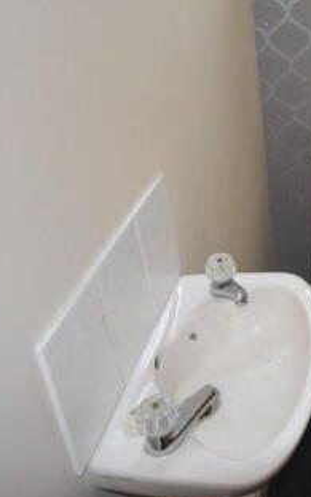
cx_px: 318
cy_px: 206
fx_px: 610
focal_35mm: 45
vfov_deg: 44.2
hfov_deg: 26.9
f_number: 4.8
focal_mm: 14
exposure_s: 1/60
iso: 1600
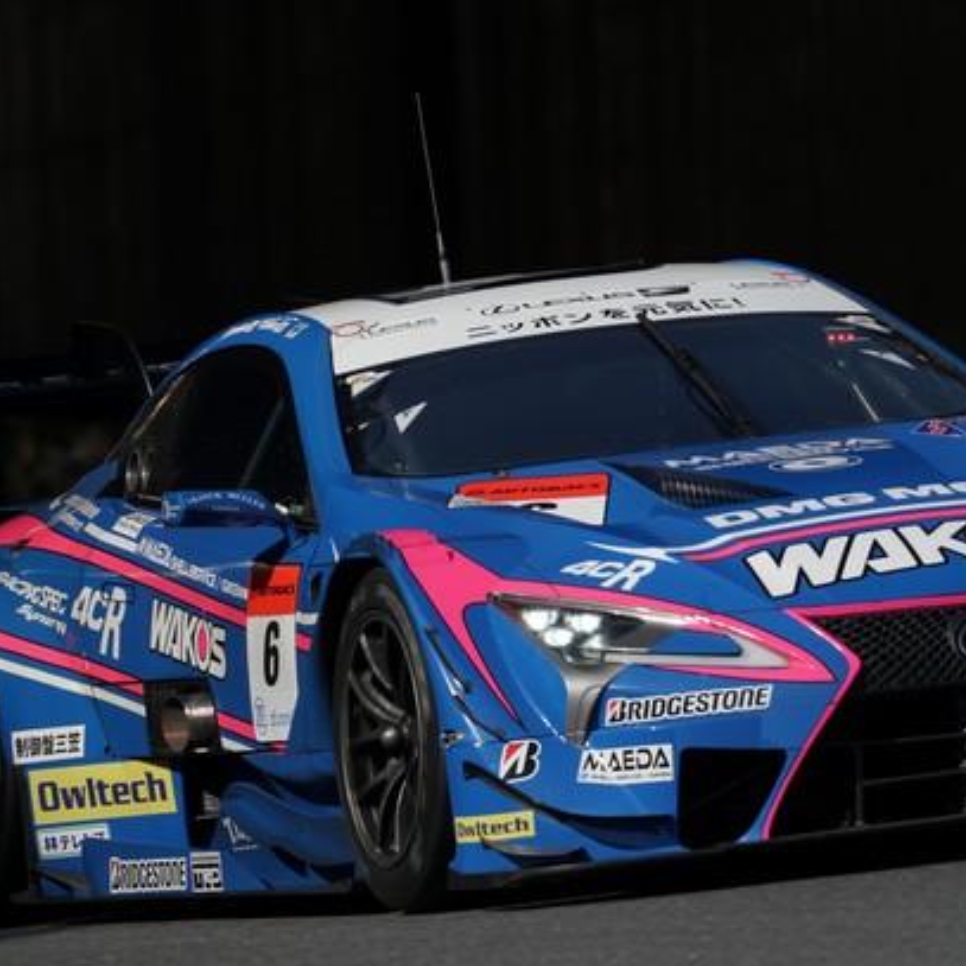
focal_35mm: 788
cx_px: 617
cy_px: 472
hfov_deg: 2.2
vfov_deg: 2.2
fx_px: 24879
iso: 200
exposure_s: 1/1250
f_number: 8
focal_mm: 524
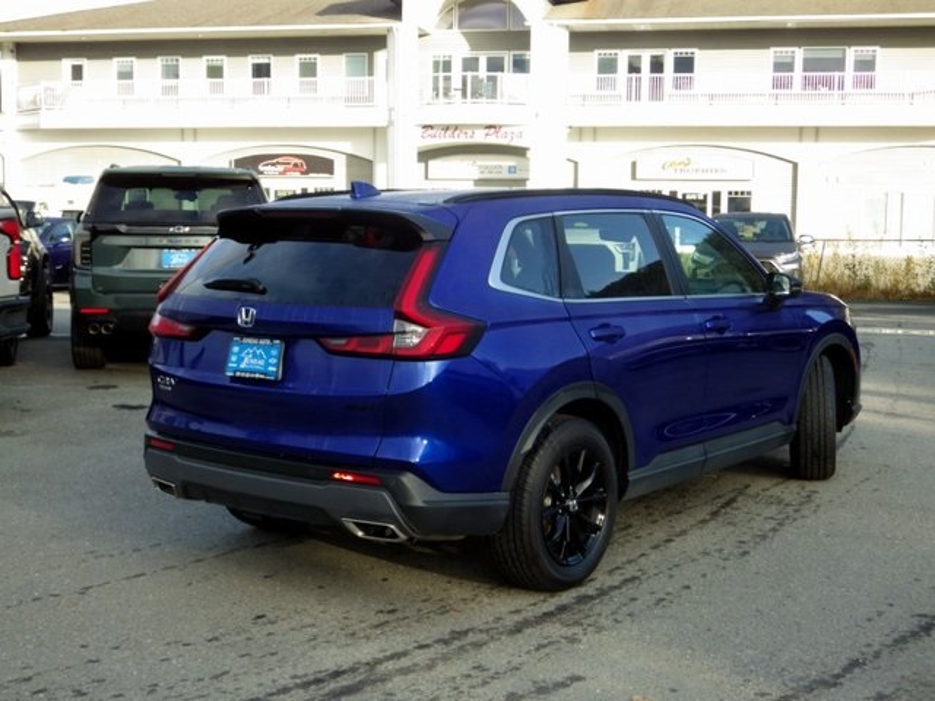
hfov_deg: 38.2
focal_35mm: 50
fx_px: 1351
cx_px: 468
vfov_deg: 29.1
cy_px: 350
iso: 100
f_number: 3.8
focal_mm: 9
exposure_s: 1/200
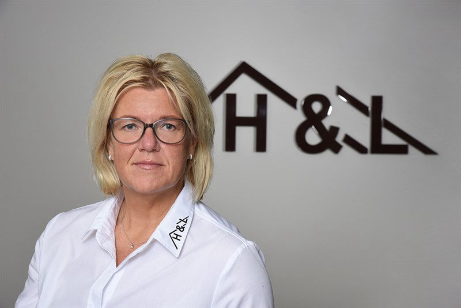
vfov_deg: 14.4
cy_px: 154
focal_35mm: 95
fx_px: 1217
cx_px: 230
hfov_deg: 21.5
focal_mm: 95
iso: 400
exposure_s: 1/200
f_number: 5
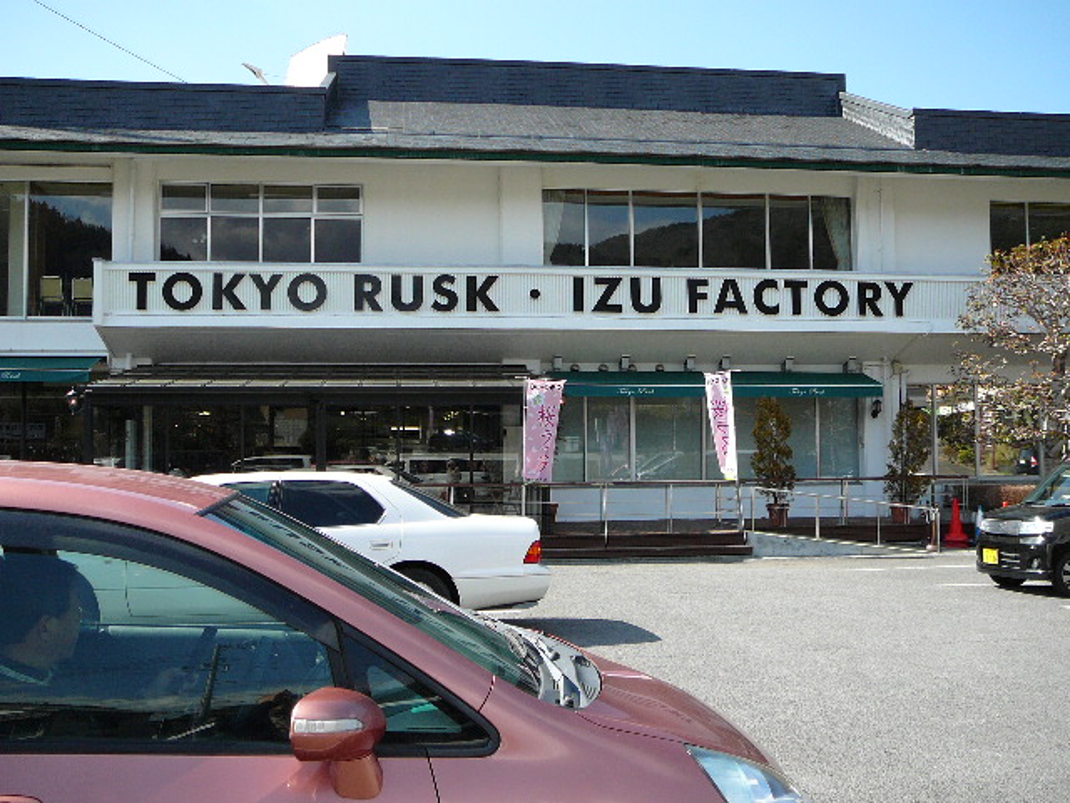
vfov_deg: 40.7
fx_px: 1082
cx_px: 535
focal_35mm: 35
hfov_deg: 52.6
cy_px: 402
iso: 80
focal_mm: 5.2
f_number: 2.8
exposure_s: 1/640
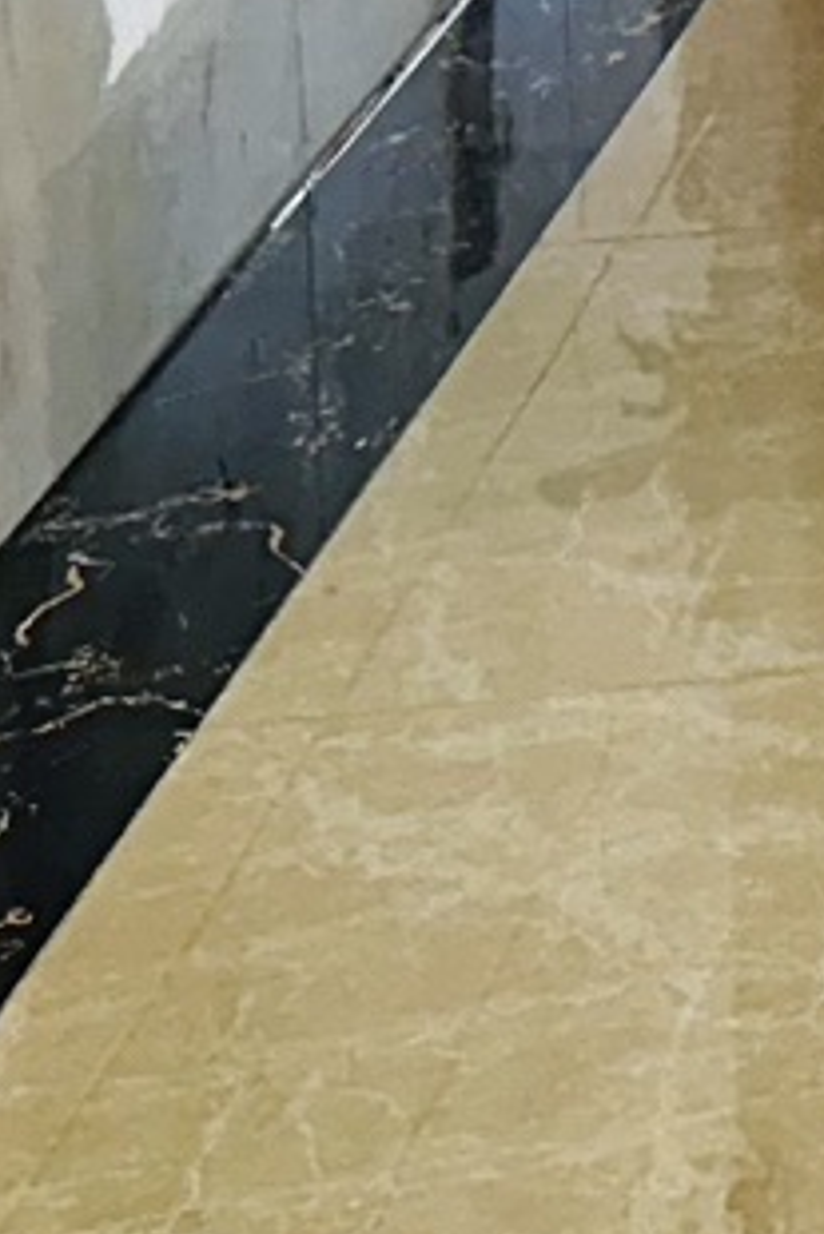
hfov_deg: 7.1
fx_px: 5521
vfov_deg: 11.2
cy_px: -1421
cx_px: 2886
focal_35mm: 161
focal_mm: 6.86
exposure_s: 1/100
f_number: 1.78
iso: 80
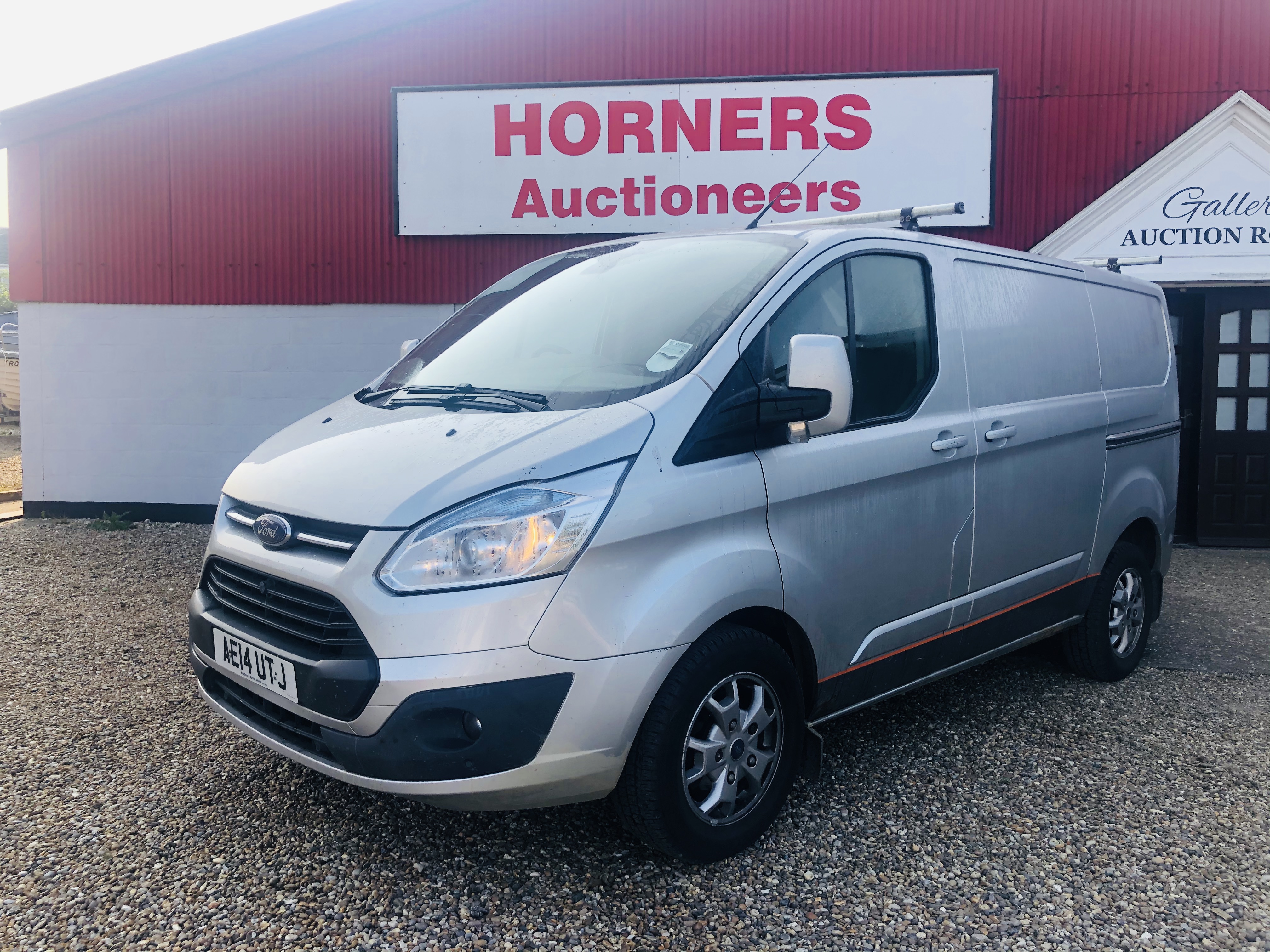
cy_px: 476
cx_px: 635
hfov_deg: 63.4
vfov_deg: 49.7
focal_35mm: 28
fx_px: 1027
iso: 20
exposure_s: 1/571
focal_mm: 3.99
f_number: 1.8
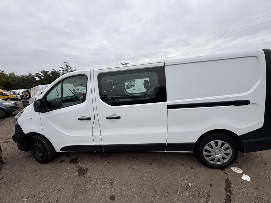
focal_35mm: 14
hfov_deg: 102.1
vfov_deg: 85.7
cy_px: 102
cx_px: 136
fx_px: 110
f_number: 2.2
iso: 40
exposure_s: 1/451
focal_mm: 2.22
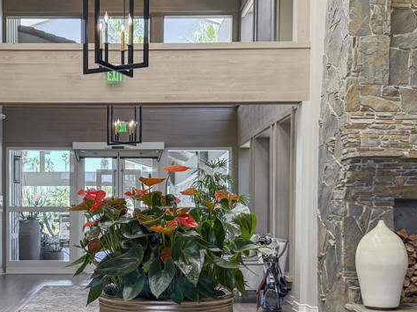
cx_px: 115
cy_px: 220
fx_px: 626
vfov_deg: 27.7
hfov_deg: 36.2
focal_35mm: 52
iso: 200
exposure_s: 1/230
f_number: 1.8
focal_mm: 6.76
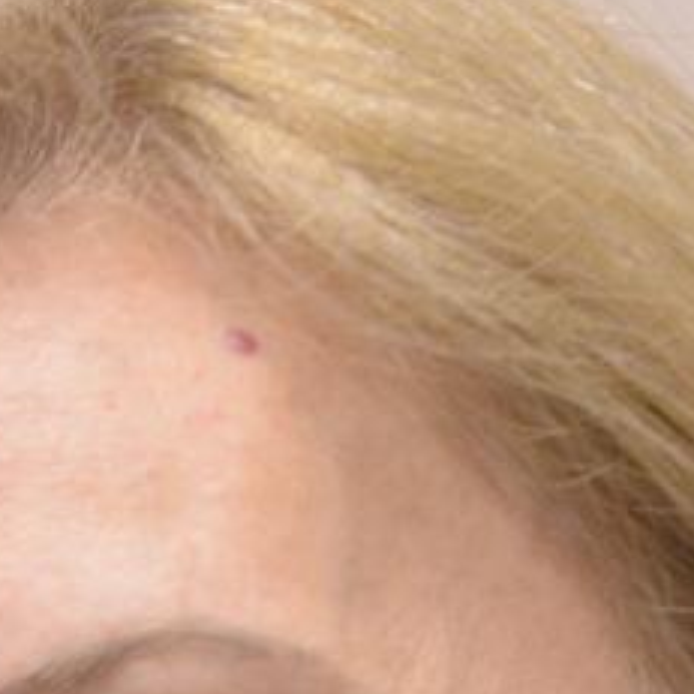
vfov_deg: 4.8
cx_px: -309
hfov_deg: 4.9
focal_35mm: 353
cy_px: 1792
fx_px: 8007
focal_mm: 48
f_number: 4
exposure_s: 1/160
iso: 800
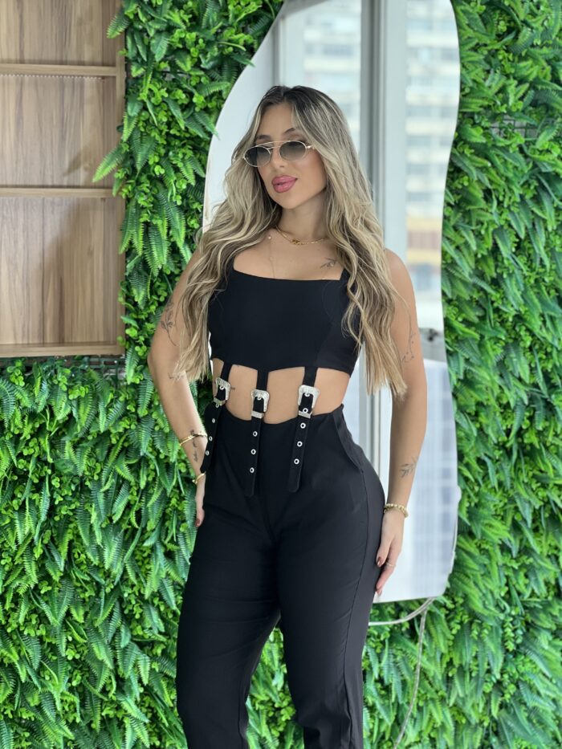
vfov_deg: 25.3
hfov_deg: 19.1
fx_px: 1666
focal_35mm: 77
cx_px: 281
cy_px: 374
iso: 160
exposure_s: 1/120
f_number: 2.8
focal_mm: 9
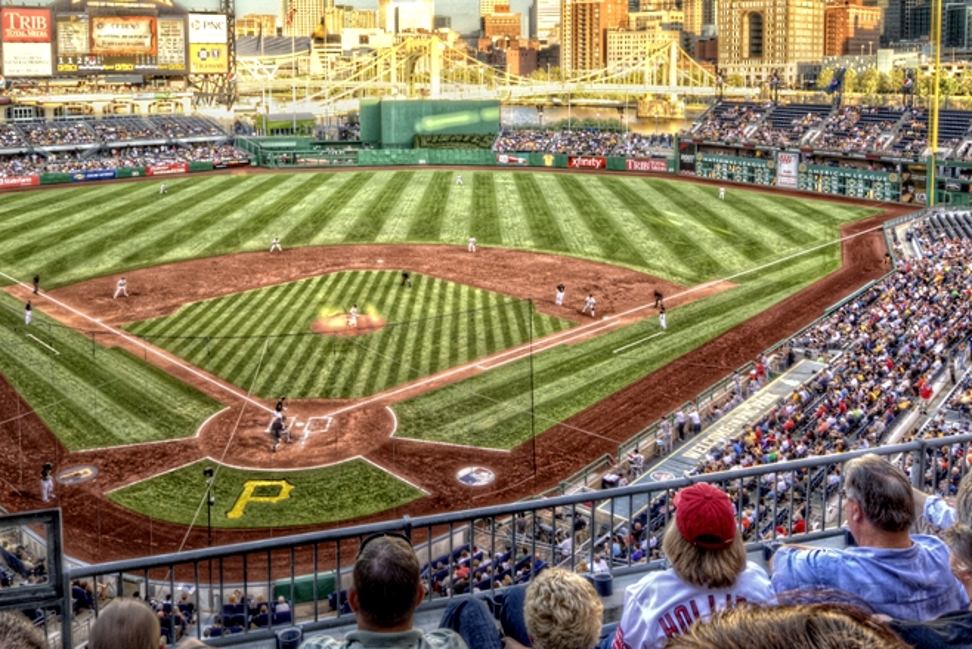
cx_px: 471
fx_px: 837
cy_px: 124
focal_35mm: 31
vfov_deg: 40.5
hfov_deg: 60.3
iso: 400
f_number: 14
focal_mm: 16
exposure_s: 1/640
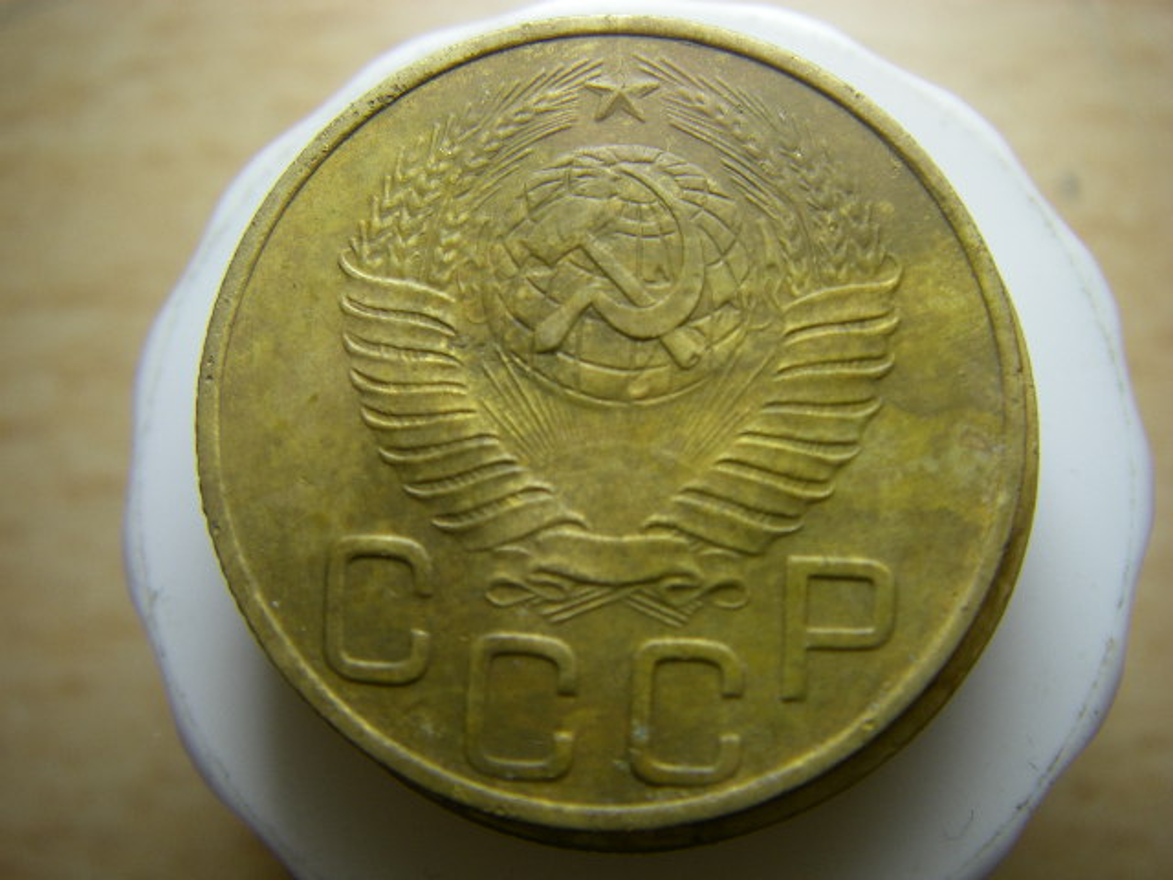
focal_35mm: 38
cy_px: 440
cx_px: 586
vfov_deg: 37.7
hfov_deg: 49.0
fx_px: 1288
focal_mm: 6.3
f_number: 3.3
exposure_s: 1/160
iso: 64
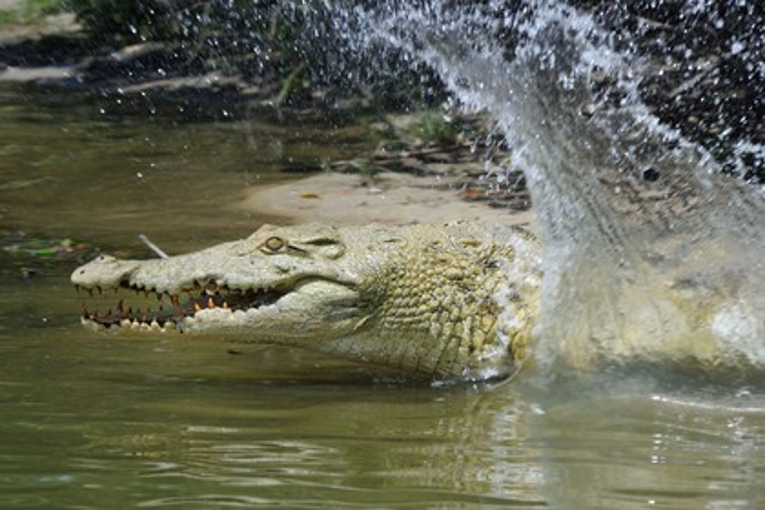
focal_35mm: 200
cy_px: 255
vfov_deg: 6.9
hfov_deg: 10.3
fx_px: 4250
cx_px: 382
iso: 400
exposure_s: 1/640
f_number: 10
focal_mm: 200
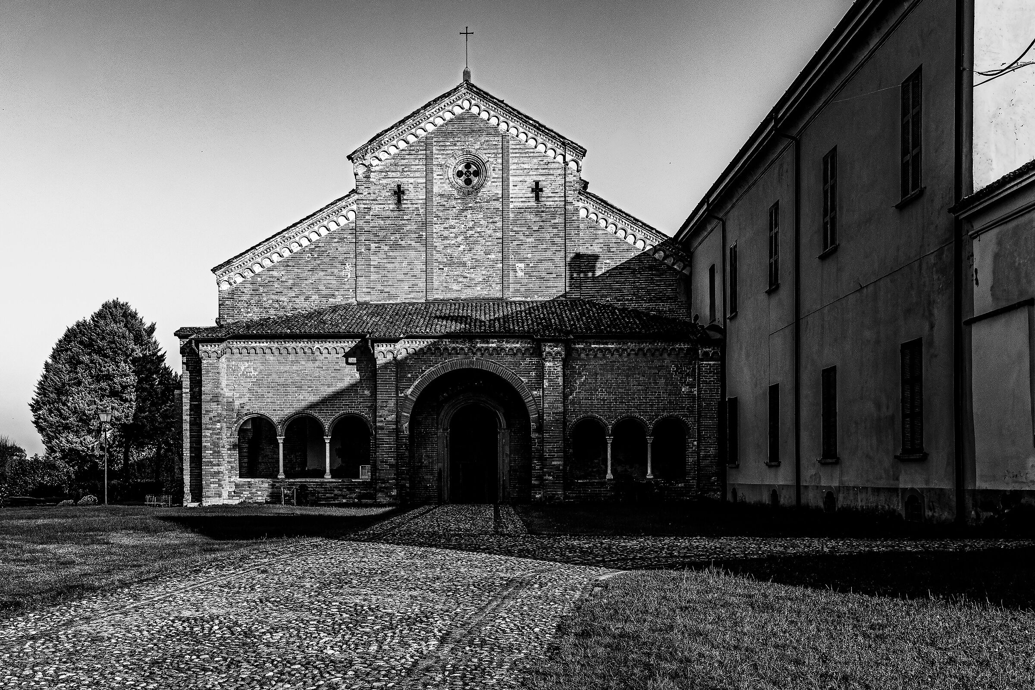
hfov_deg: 53.1
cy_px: 345
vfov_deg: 36.9
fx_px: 1035
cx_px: 518
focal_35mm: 36
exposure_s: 1/3200
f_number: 6.3
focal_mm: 18
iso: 500
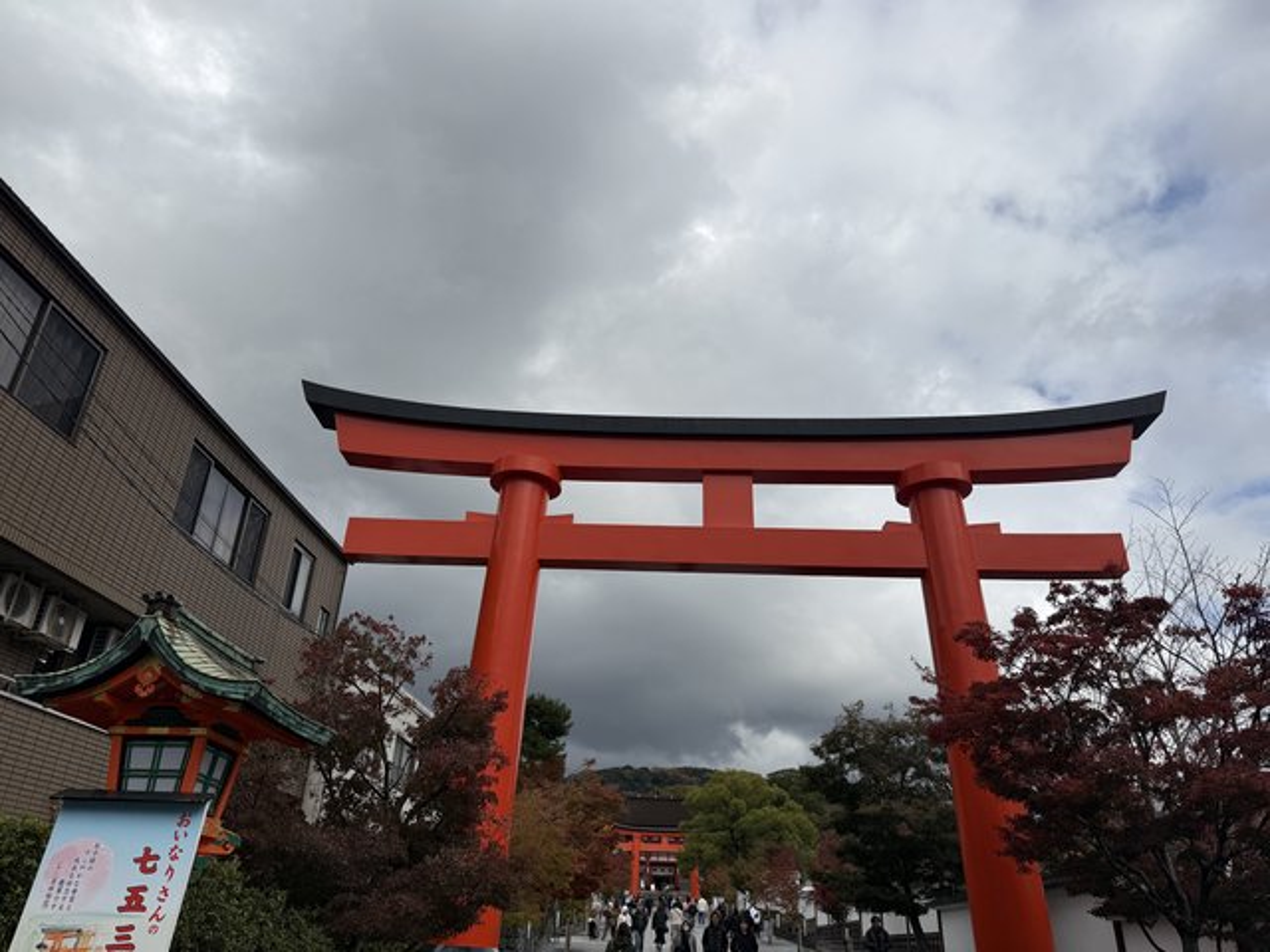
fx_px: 881
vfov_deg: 56.8
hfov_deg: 71.6
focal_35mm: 24
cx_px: 635
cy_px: 476
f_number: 1.78
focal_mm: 6.76
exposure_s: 1/6711
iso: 80
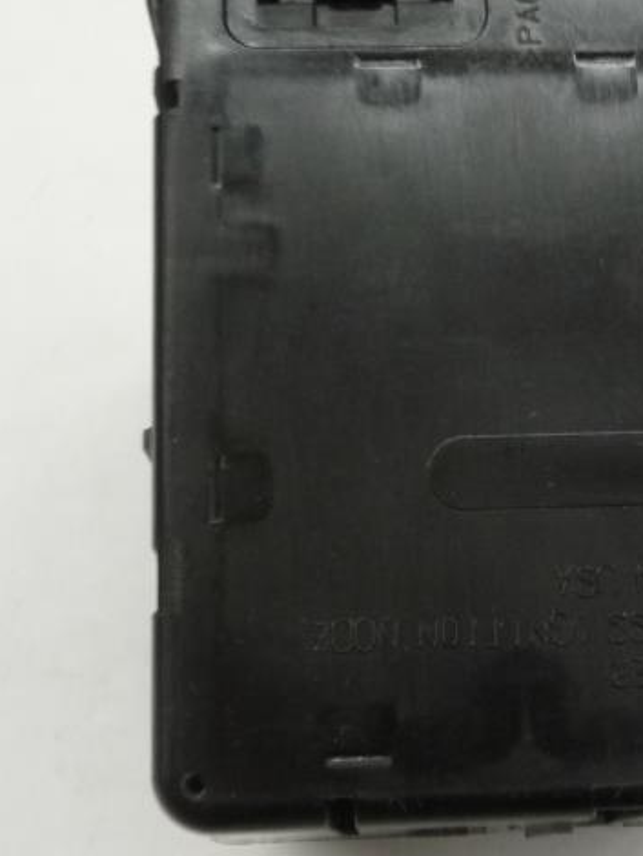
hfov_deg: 23.8
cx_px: 477
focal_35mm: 61
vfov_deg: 31.6
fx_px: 1509
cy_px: 506
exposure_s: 1/30
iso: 250
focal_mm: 4.7
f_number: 3.3
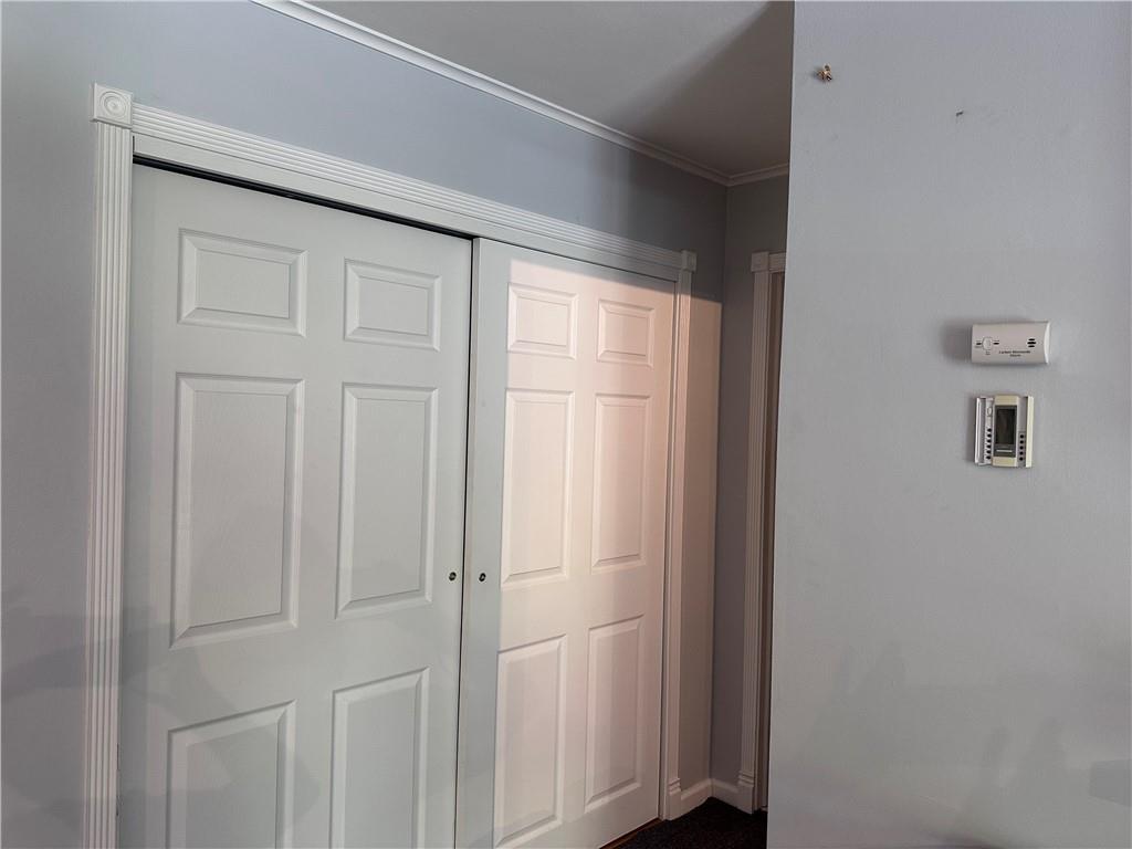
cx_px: 566
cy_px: 424
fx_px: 785
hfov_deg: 71.6
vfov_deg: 56.8
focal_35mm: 24
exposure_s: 1/60
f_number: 1.78
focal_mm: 6.86
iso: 160
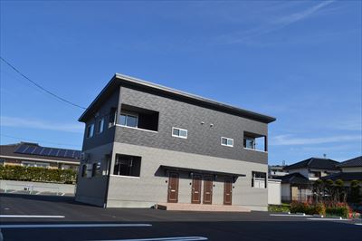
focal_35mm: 27
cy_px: 120
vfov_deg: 47.9
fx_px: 271
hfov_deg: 67.4
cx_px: 181
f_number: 8
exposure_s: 1/250
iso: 100
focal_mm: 18
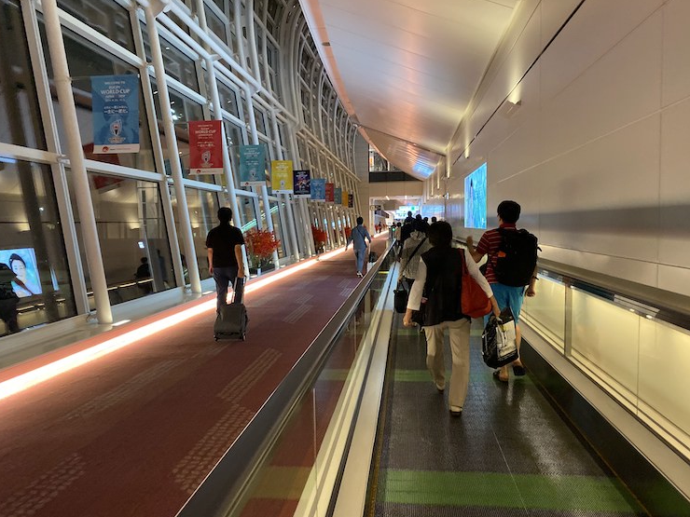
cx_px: 348
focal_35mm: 27
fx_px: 538
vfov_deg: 51.4
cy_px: 263
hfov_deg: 65.3
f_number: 1.8
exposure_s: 1/50
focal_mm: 4.25
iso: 500
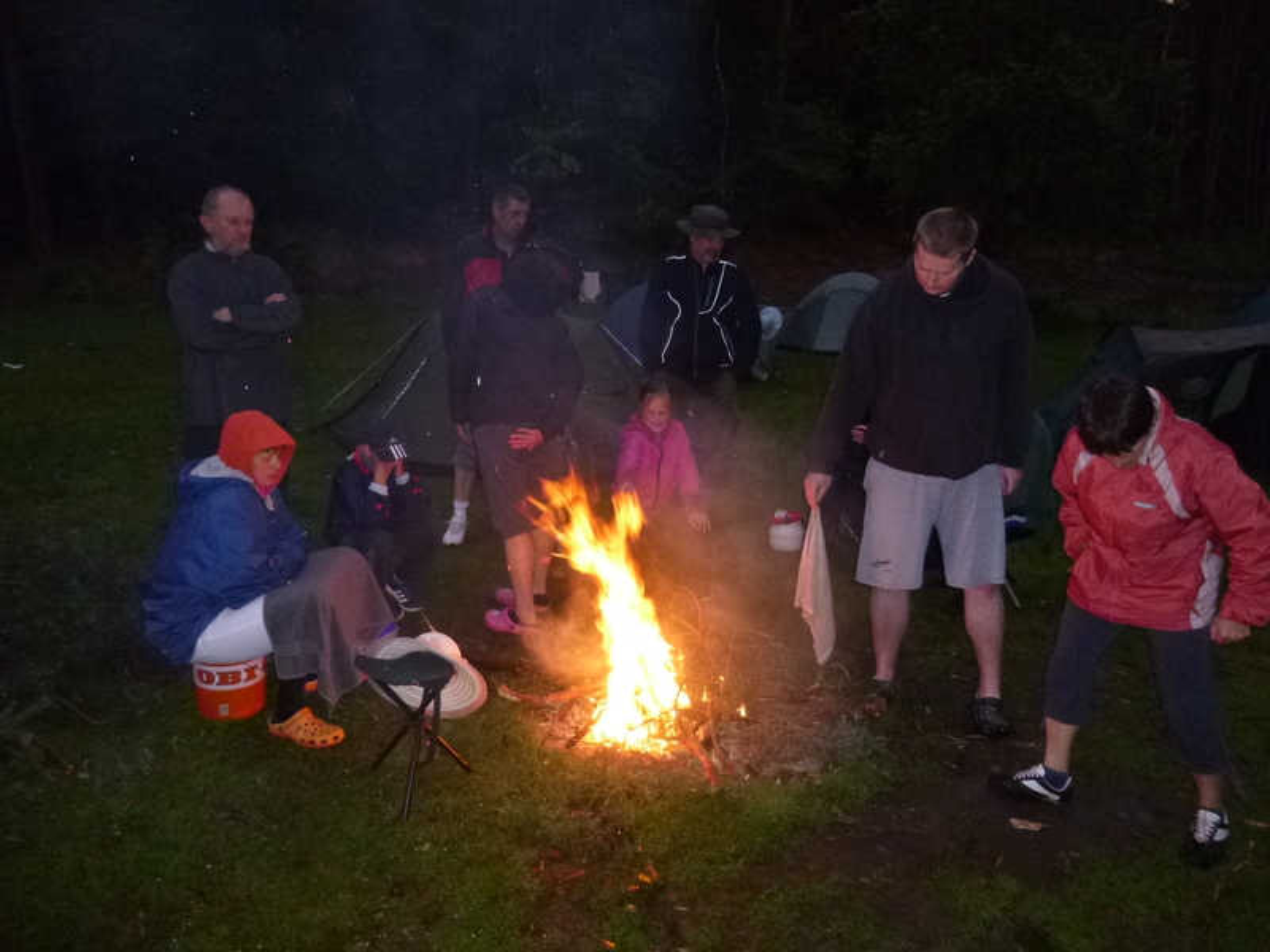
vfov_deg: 54.9
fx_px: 917
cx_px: 635
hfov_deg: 69.4
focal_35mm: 25
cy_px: 476
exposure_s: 1/60
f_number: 3.1
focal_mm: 4.5
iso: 400
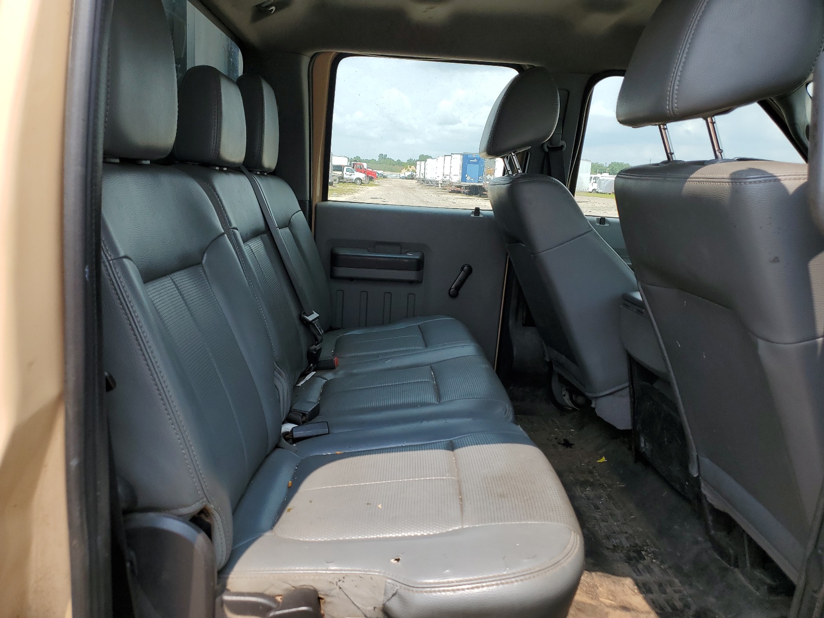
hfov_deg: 67.3
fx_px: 619
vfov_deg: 53.1
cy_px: 309
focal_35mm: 26
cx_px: 412
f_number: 1.5
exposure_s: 1/1667
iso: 50
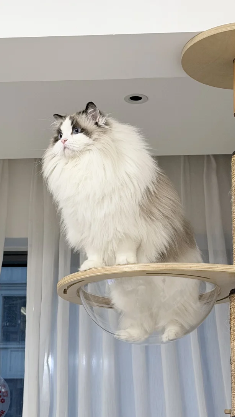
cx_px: 124
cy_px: 245
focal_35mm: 69
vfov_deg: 30.5
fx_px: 764
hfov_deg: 17.5
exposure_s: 1/33
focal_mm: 6.76
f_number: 1.78
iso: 200
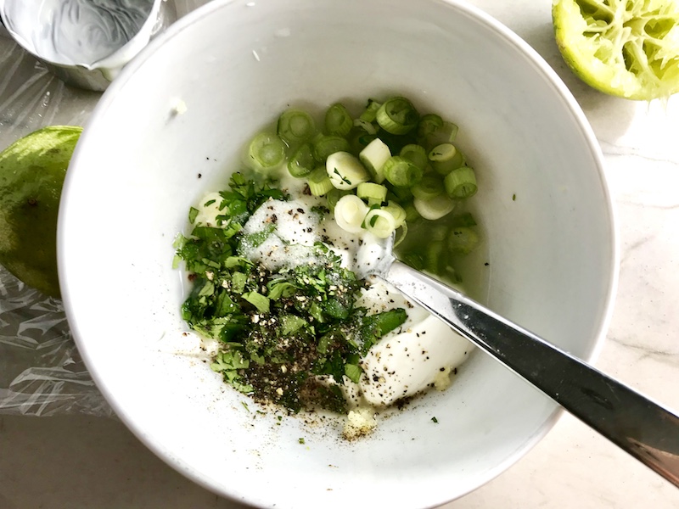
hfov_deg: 63.4
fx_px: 549
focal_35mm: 28
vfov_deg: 49.7
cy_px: 254
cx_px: 340
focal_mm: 3.99
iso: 20
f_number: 1.8
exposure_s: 1/60
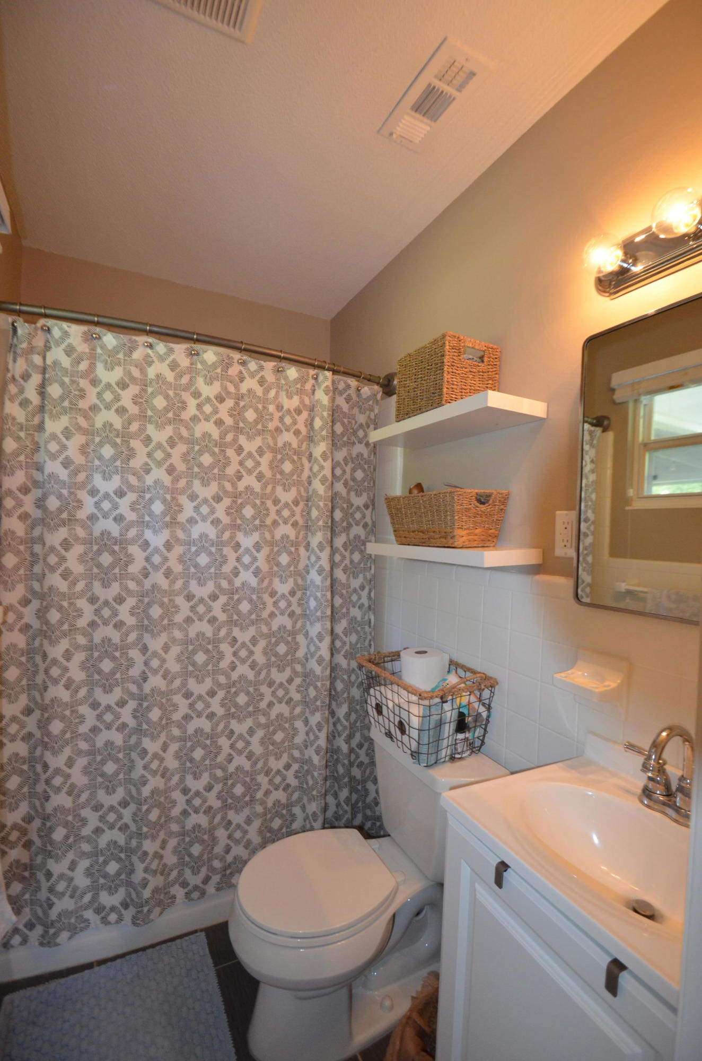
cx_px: 351
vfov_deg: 100.5
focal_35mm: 15
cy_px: 530
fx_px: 441
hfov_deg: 77.1
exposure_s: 1/60
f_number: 3.5
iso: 800
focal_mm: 10
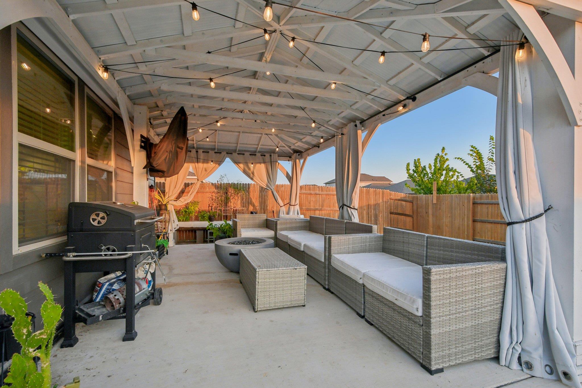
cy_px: 194
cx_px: 291
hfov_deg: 100.4
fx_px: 242
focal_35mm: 15
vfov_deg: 77.3
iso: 400
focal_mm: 10
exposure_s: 1/100
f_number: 8
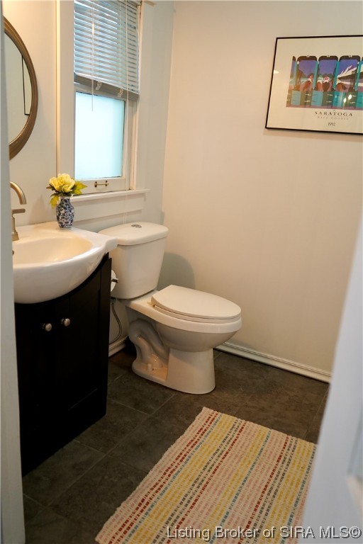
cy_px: 272
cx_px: 182
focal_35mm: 29
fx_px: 439
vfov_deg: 63.7
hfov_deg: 45.0
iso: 1600
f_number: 4
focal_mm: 29
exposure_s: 1/160
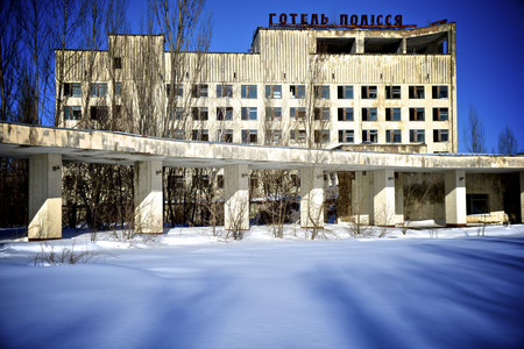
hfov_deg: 38.9
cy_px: 174
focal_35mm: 51
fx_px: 742
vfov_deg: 26.5
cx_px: 262
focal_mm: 34
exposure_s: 1/3200
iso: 200
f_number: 4.2
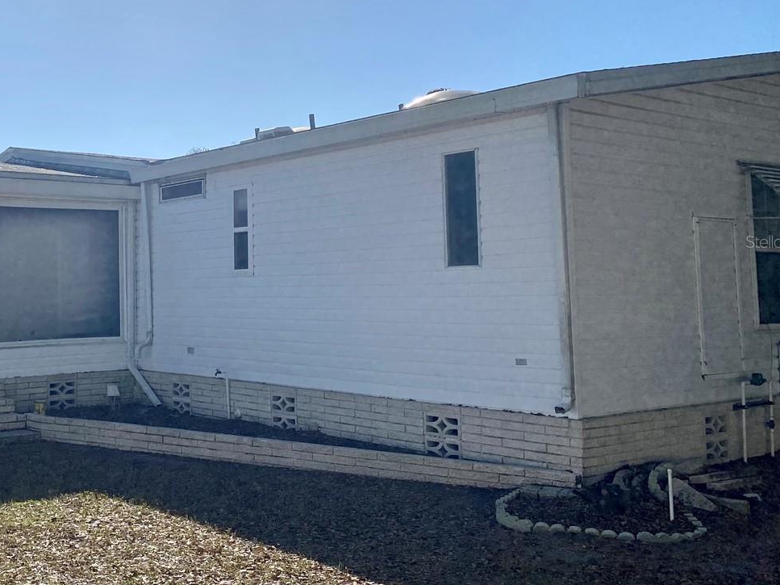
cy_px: 242
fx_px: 969
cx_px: 177
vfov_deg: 33.5
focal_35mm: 43
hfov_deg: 42.2
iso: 32
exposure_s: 1/6757
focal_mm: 4.25
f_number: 1.8
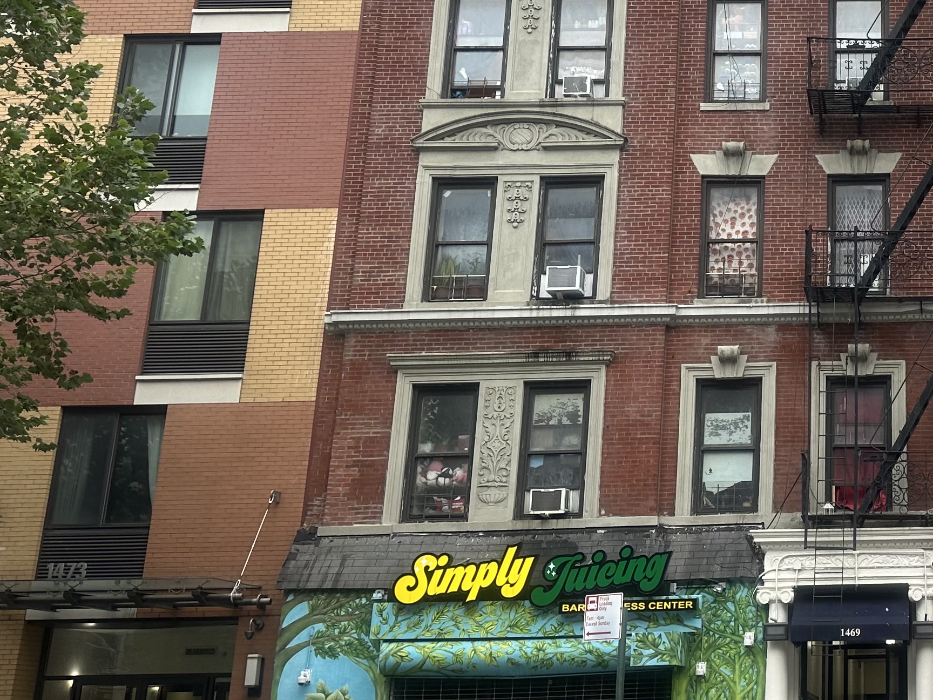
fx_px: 1509
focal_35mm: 56
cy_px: 226
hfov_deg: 31.8
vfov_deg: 25.9
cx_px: 928
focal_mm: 6.86
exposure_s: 1/207
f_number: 1.78
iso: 80
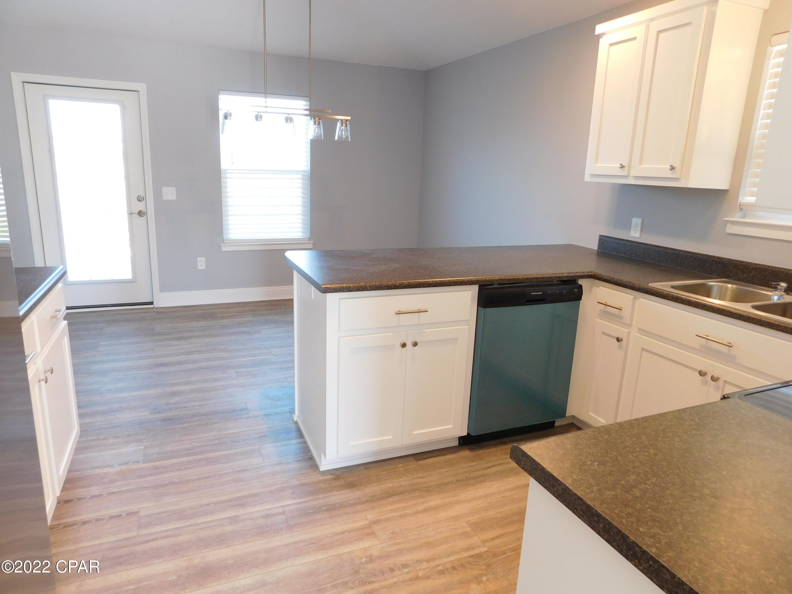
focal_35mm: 23
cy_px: 297
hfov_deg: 73.9
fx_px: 526
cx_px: 396
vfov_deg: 58.9
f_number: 3
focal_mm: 4
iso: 160
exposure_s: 1/30
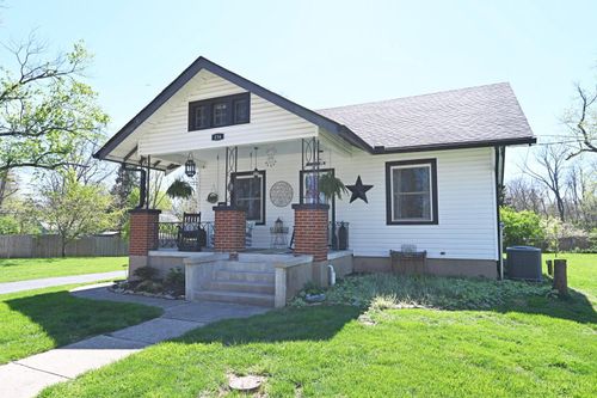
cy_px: 199
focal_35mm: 22
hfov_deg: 77.3
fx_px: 373
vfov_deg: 56.1
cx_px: 298
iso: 100
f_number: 5.6
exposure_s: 1/250
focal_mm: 22.5
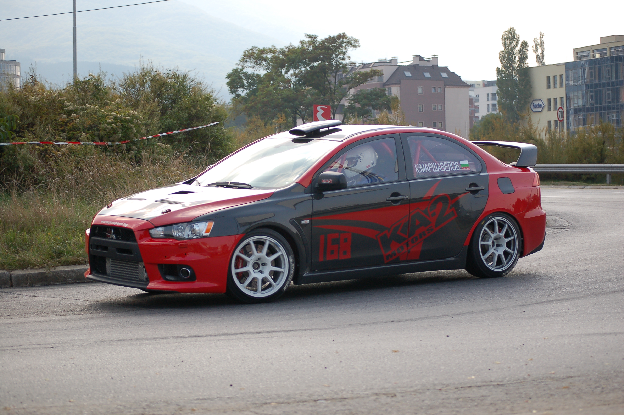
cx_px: 312
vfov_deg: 15.2
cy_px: 208
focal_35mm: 90
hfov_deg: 22.6
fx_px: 1559
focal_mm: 60
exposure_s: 1/1000
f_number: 4.2
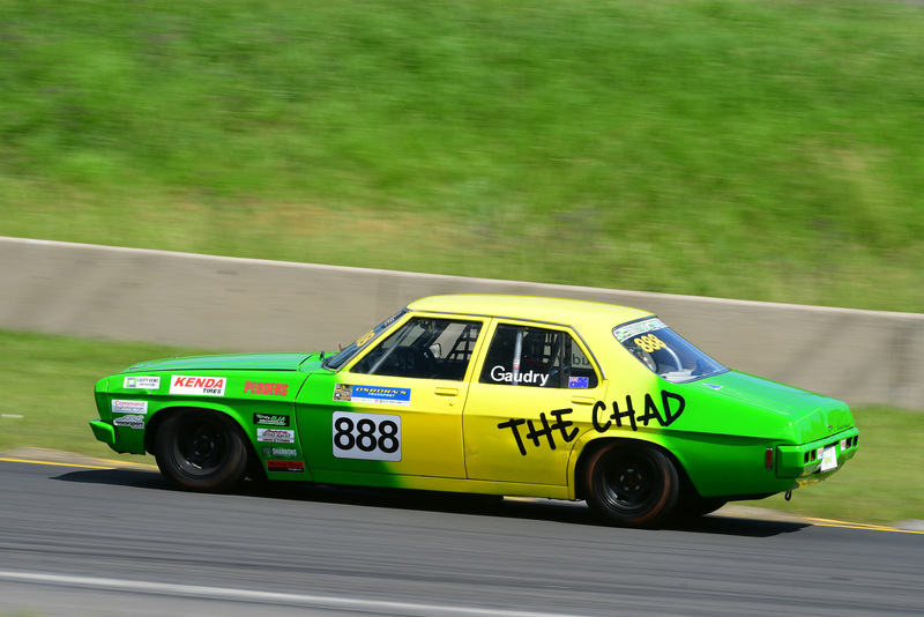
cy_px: 308
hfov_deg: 6.9
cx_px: 462
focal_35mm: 300
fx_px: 7702
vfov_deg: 4.6
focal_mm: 200
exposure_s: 1/250
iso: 200
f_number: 13
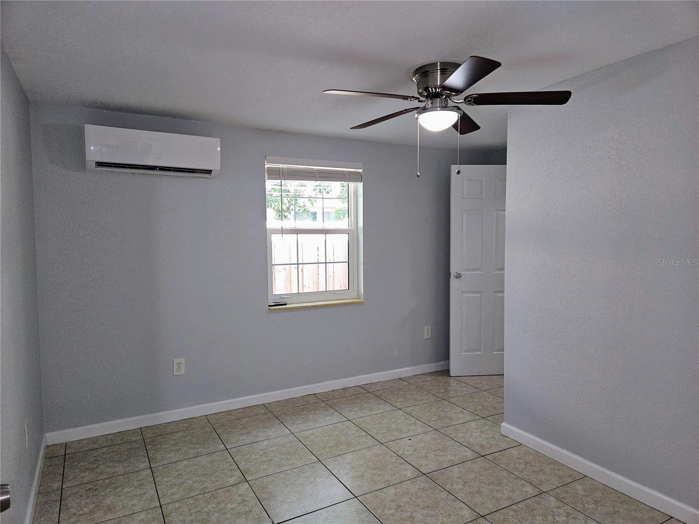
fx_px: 464
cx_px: 350
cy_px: 262
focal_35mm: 23
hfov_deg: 73.9
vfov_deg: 58.9
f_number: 1.8
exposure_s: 1/60
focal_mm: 5.4
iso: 100
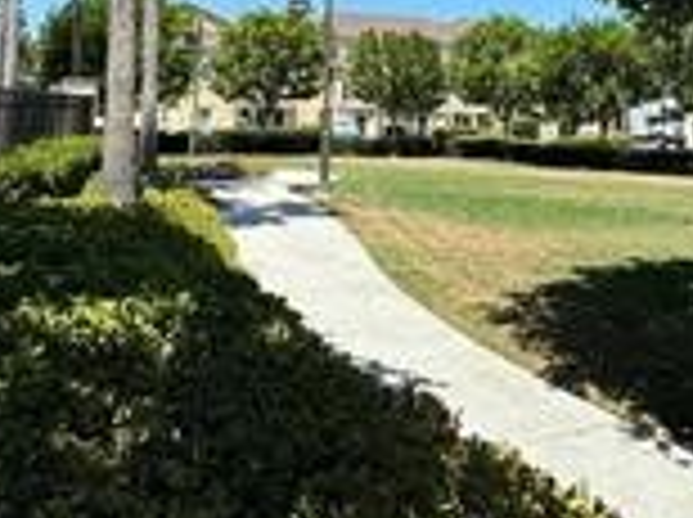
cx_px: 436
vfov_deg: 31.4
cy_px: -43
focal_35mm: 41
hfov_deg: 45.4
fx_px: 820
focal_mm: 2.22
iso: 40
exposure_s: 1/1160
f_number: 2.2
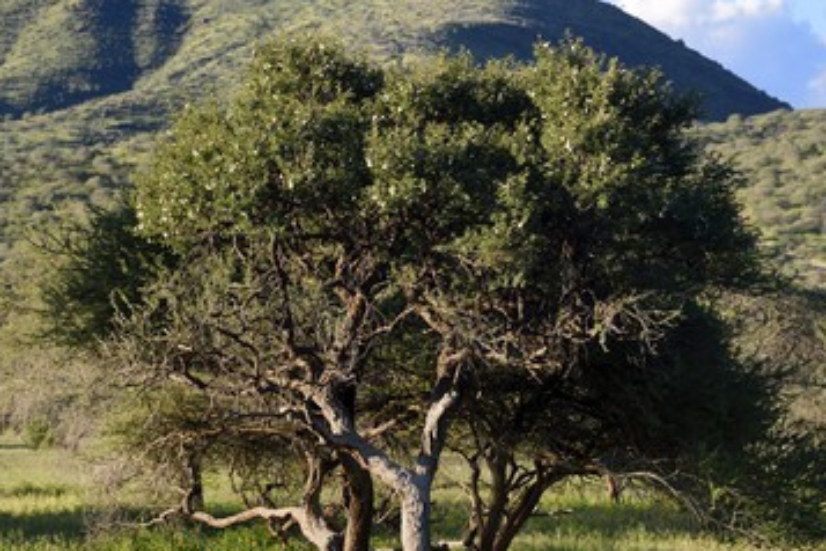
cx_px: 407
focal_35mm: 194
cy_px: 322
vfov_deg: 7.1
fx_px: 4451
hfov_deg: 10.6
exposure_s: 1/160
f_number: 8
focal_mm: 165
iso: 200
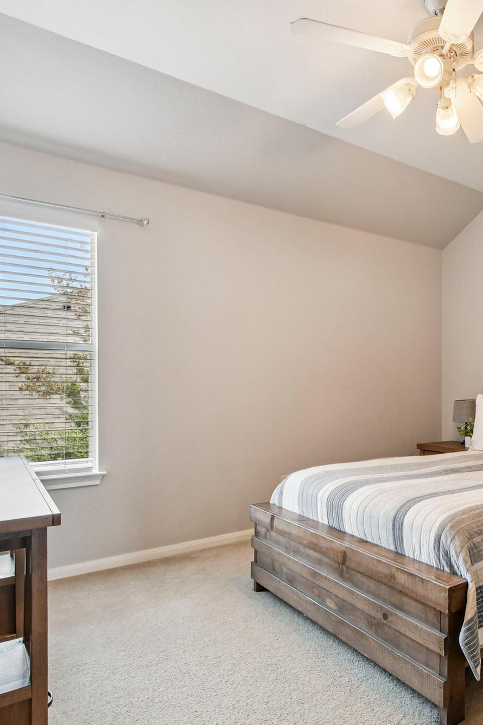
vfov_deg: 76.1
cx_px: 409
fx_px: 463
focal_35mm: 23
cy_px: 360
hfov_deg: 50.5
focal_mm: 10
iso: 400
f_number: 8
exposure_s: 1/30
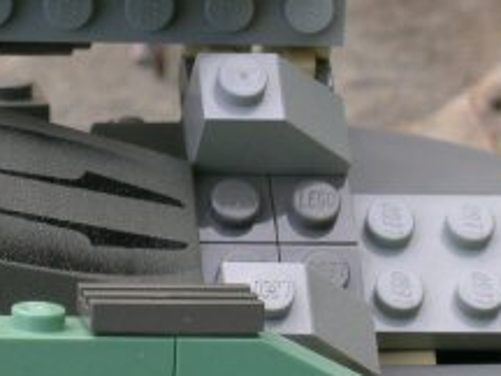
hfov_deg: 6.2
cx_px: -109
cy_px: 104
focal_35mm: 320
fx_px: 4631
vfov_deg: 4.6
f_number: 4.9
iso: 50
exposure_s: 1/72.2
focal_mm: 19.8
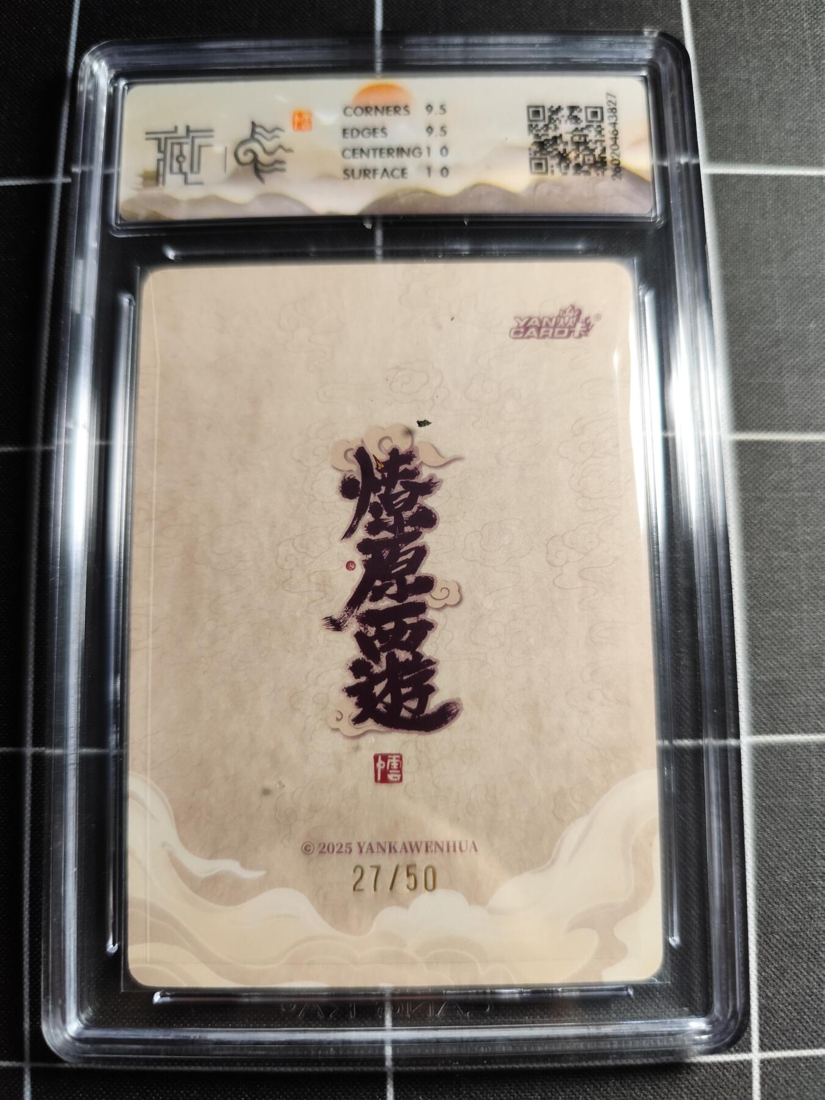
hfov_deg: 58.9
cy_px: 550
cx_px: 412
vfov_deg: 73.9
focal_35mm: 23
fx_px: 731
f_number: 1.65
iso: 320
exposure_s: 1/100
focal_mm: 6.14
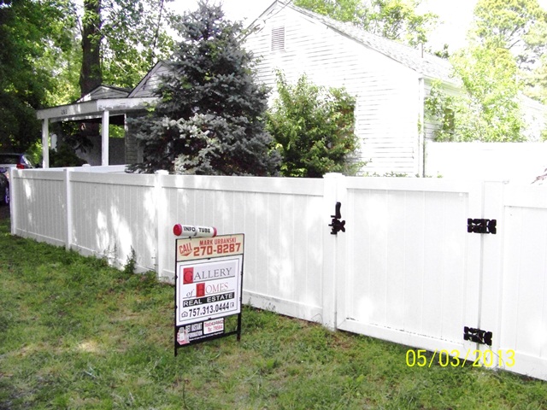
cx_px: 274
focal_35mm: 36
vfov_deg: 39.7
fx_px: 569
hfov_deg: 51.4
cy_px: 205
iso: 1600
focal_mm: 5.85
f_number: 5
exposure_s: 1/800
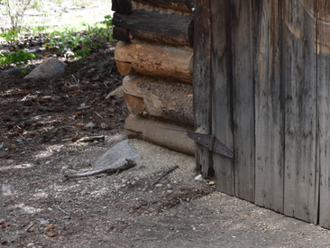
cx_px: 521
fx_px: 1154
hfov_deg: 14.9
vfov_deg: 12.0
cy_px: -53
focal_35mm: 121
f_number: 5
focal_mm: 36
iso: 100
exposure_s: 1/100
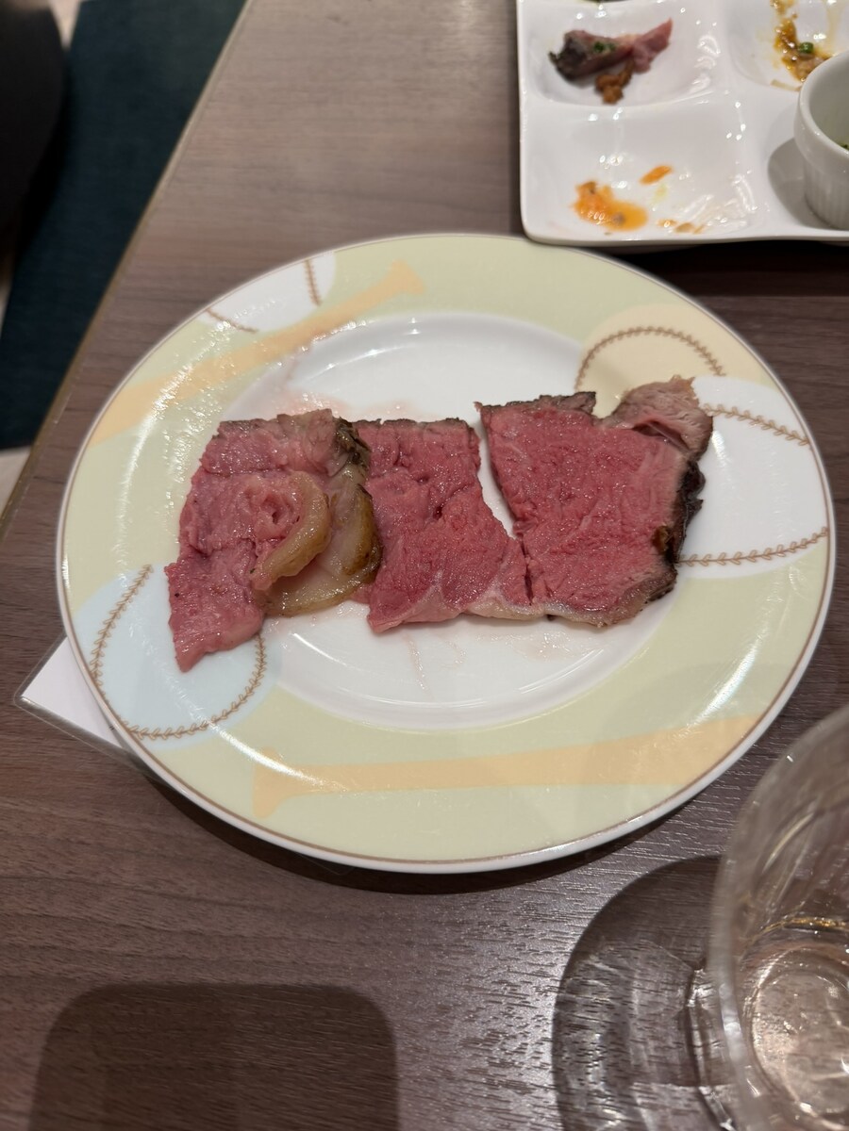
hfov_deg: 56.8
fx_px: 785
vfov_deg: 71.6
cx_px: 424
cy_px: 566
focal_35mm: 24
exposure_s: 1/50
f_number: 1.78
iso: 125
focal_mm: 6.76
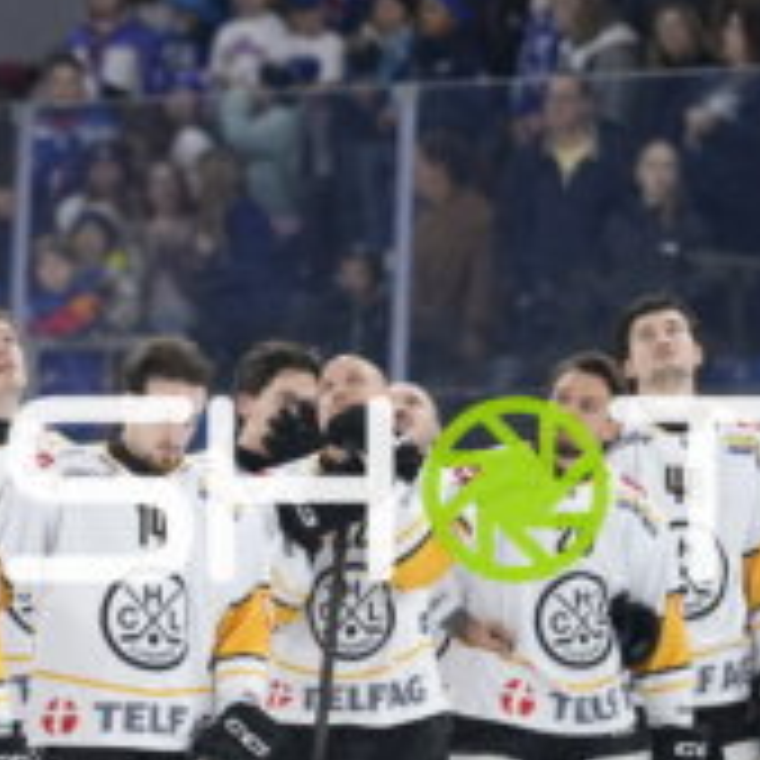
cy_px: 497
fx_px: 13513
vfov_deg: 3.2
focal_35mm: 544
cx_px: -90
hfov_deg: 3.2
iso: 1600
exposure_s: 1/2000
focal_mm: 135
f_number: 1.8
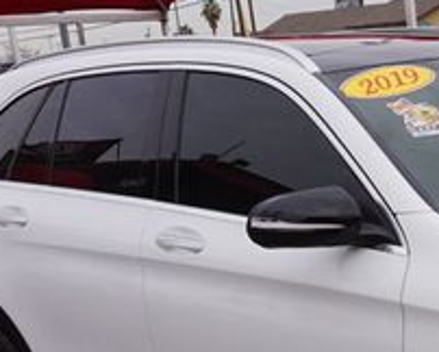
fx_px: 1216
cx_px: 524
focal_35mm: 93
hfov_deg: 19.3
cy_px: 369
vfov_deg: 16.1
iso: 100
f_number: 11
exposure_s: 1/80
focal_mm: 21
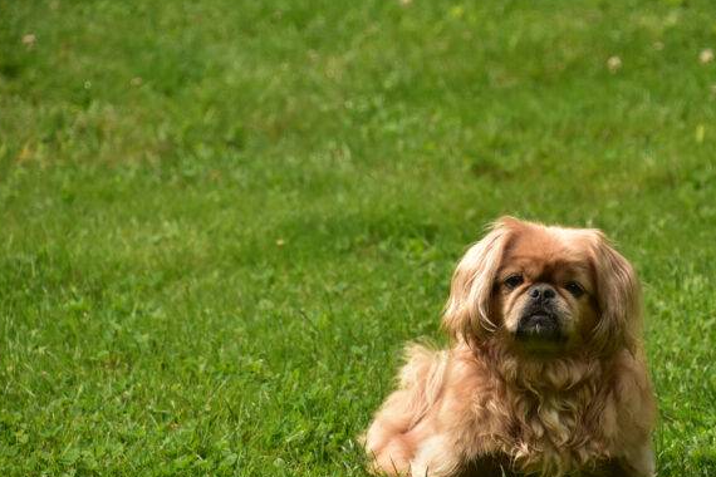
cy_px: 290
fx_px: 7431
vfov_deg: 3.7
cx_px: 423
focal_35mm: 374
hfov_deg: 5.5
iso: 640
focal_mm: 185
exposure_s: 1/1250
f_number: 7.1
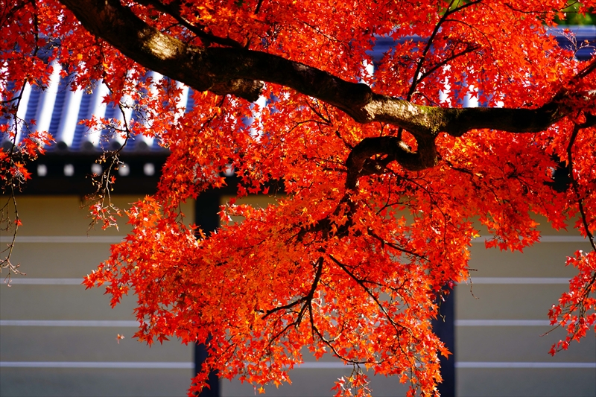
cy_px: 198
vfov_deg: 5.7
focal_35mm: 240
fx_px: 3972
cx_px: 298
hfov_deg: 8.6
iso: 200
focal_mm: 240
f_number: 6.3
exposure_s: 1/250
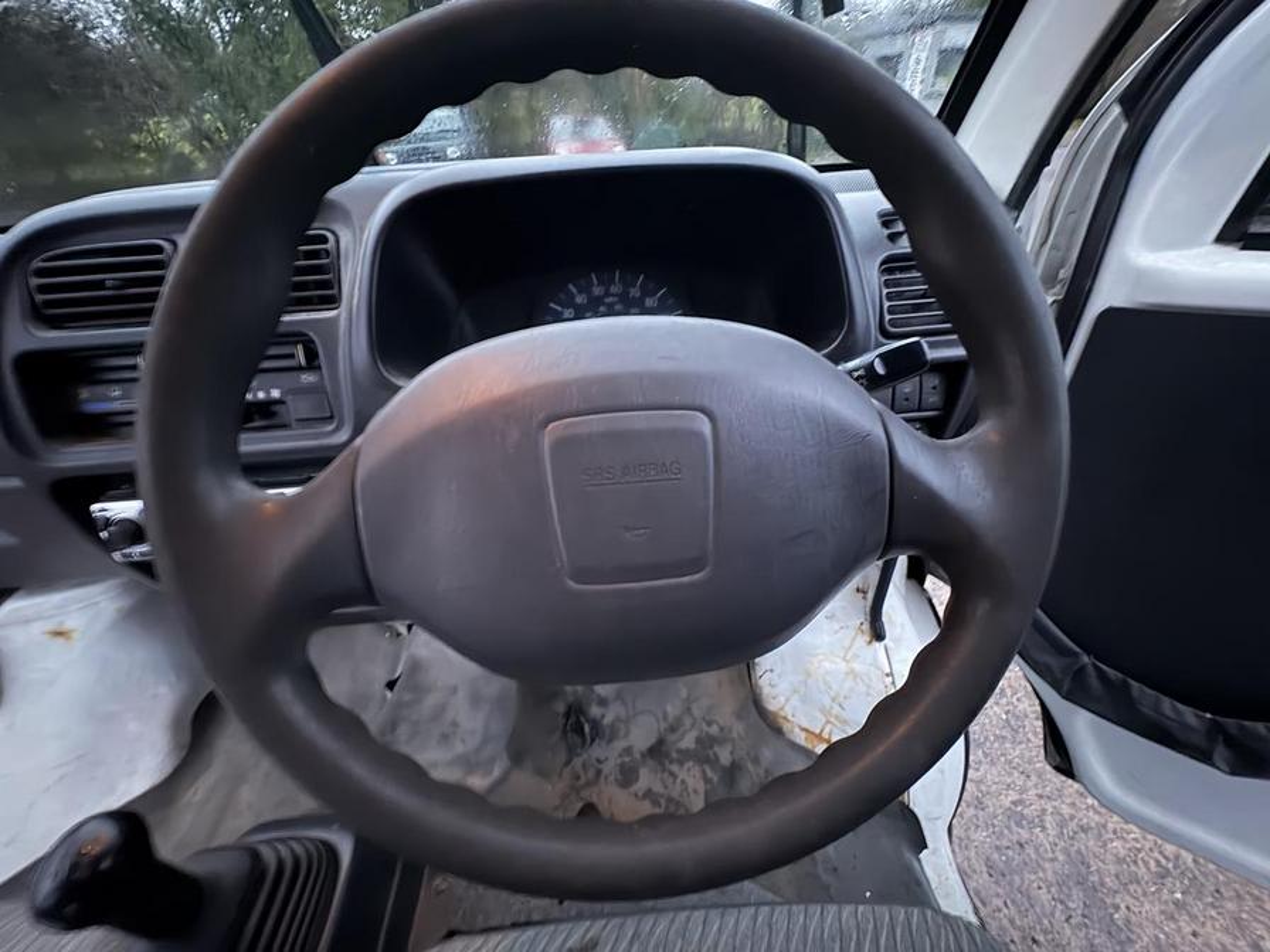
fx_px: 514
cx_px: 635
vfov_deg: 85.7
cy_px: 476
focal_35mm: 14
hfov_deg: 102.1
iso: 640
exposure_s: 1/10
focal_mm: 2.22
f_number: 2.2
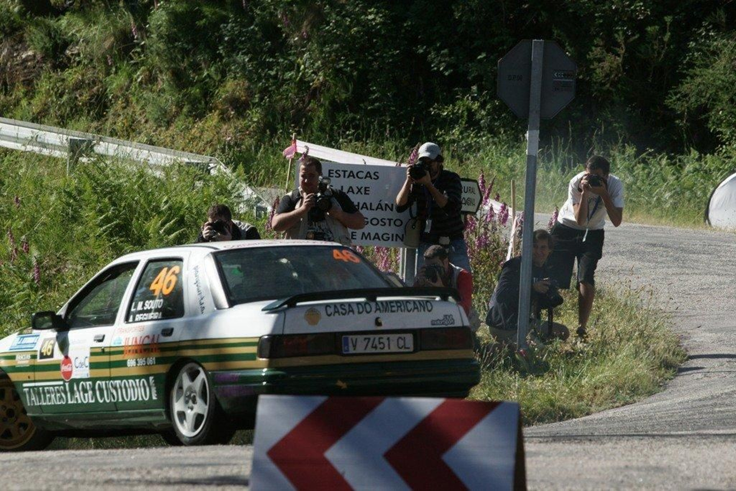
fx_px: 6133
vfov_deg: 4.6
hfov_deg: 6.9
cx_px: 368
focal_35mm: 300
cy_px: 246
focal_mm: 300
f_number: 9
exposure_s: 1/1600
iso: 800
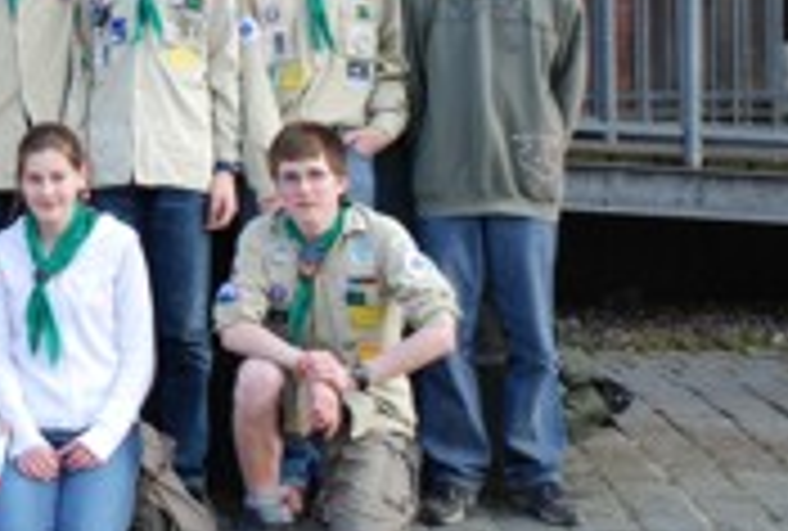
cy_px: 47
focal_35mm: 137
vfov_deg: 10.0
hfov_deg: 14.6
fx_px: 3009
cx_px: -36
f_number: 5.6
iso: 200
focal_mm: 40
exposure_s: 1/125
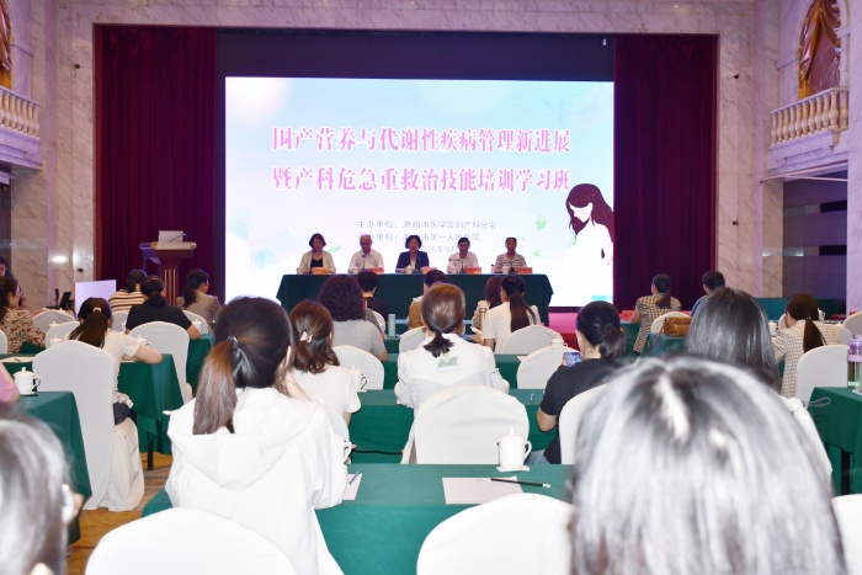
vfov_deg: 36.9
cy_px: 288
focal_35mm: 36
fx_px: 862
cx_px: 431
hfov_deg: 53.1
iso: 400
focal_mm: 24
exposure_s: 1/125
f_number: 3.8
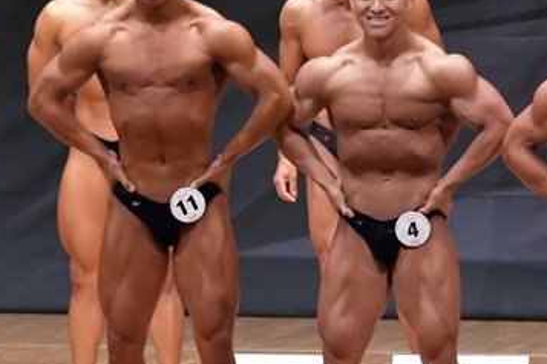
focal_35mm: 488
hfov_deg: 4.2
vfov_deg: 2.8
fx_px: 7414
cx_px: 330
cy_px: 206
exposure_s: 1/400
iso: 8000
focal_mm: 150
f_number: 5.6
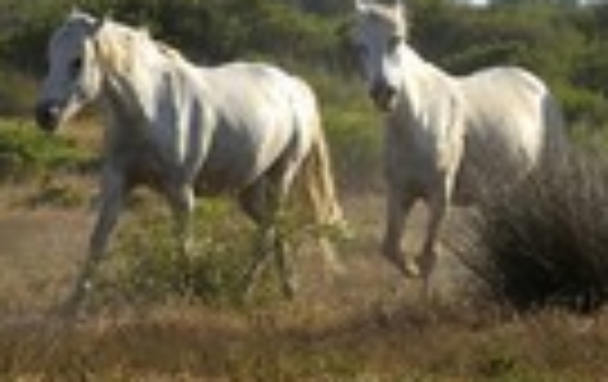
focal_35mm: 633
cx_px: 117
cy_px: 274
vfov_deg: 2.1
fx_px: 10511
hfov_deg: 3.3
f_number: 9
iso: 200
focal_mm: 200
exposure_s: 1/640
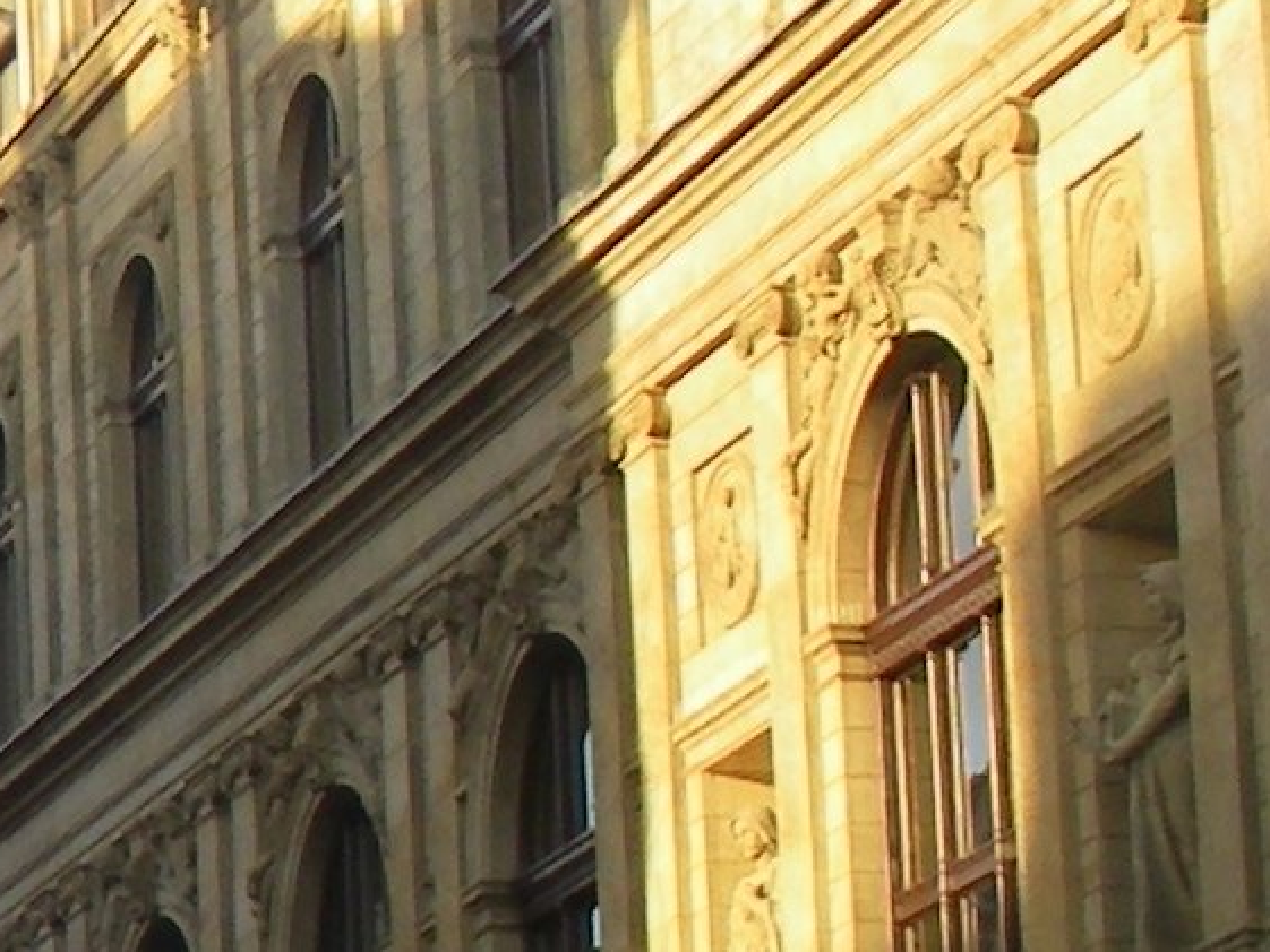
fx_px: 7633
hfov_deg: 9.0
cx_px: -1179
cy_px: 920
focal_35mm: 208
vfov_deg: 7.1
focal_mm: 6.3
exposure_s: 1/200
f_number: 3.3
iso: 64
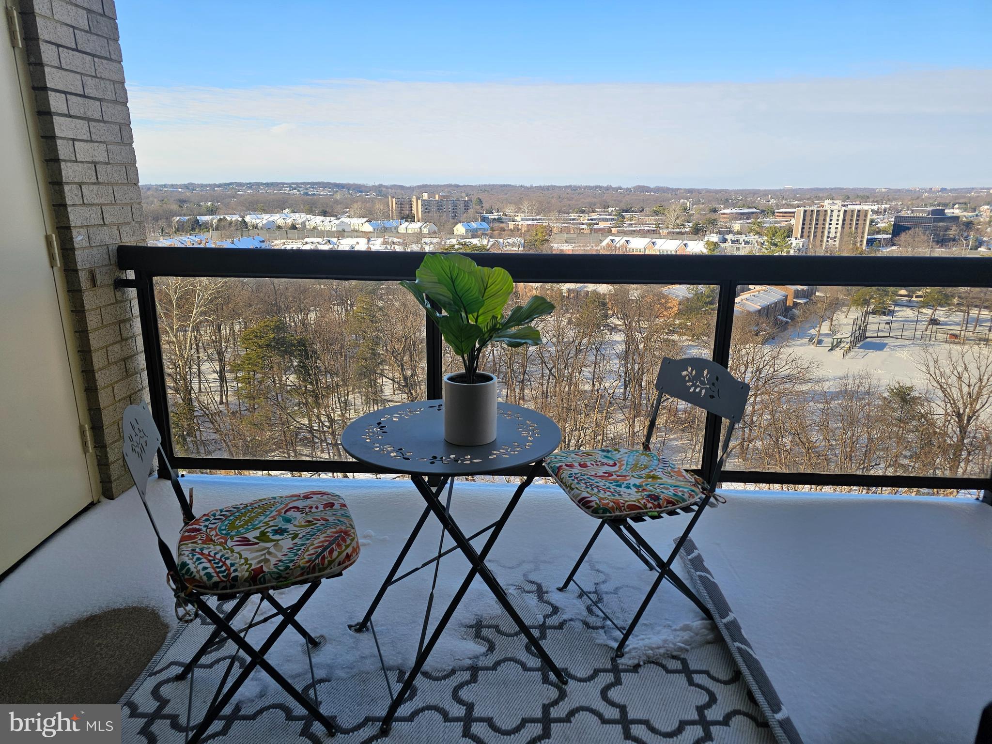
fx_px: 659
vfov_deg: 58.9
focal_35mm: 23
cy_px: 372
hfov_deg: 73.9
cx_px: 496
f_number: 1.7
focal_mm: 6.3
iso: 16
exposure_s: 1/526
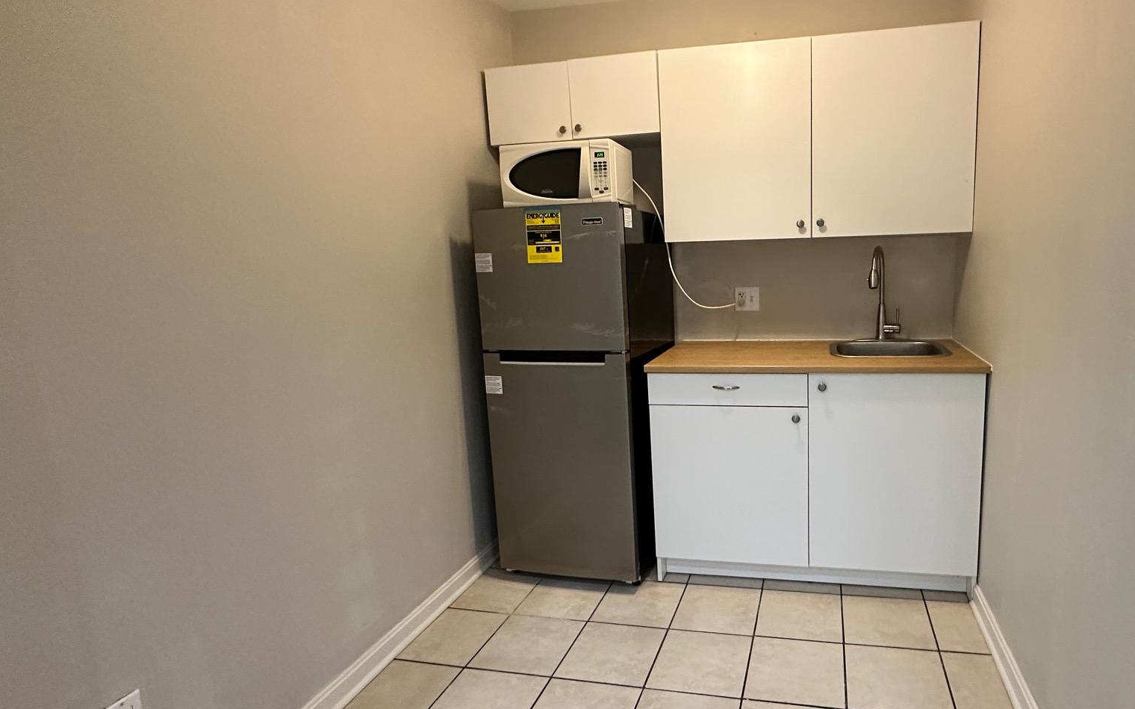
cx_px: 707
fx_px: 619
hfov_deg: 83.5
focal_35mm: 20
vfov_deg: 59.7
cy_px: 354
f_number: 2.2
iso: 640
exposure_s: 1/60
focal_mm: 2.22
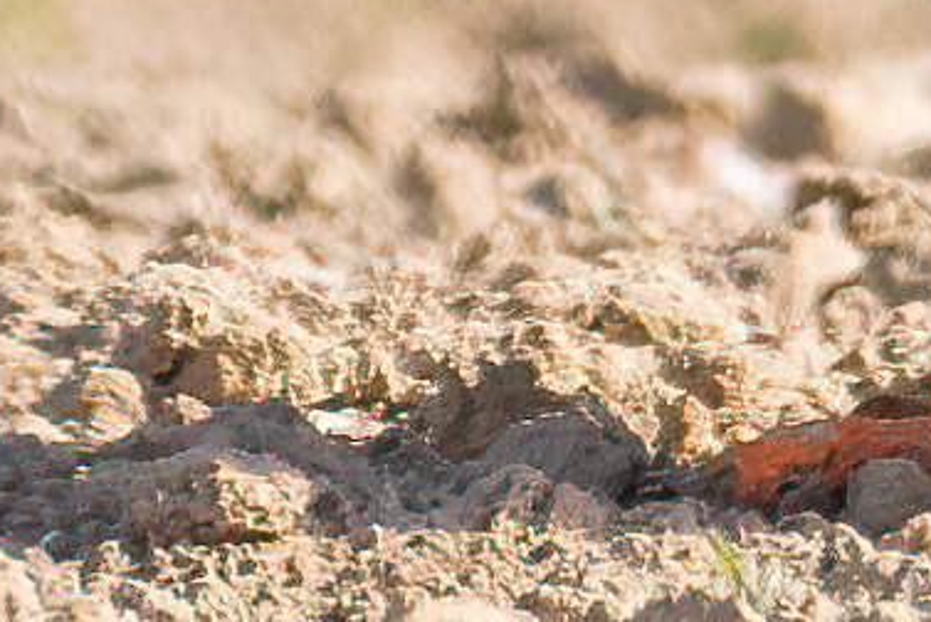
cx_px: 995
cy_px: -375
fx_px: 139986
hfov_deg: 0.4
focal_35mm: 5409
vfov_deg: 0.3
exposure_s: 1/1600
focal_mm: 600
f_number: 6.3
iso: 560
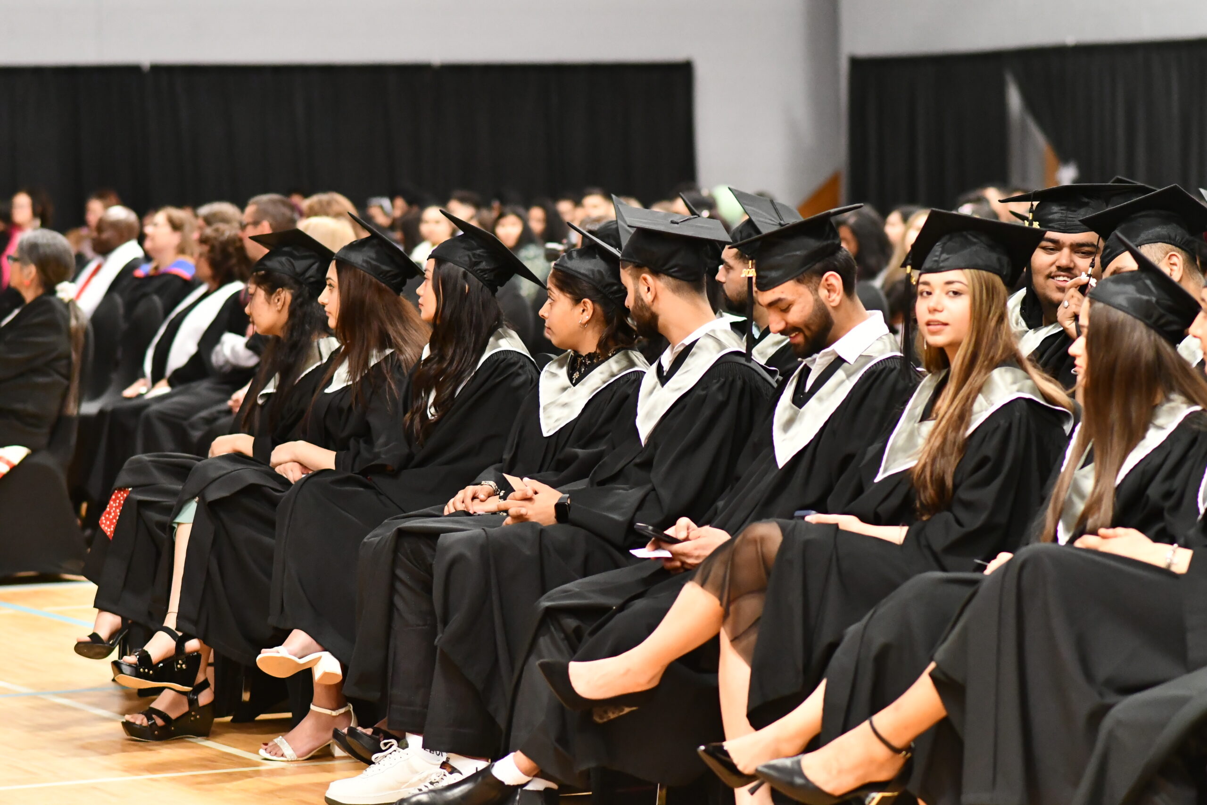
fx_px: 4258
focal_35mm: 127
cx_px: 604
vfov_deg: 10.8
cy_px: 402
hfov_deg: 16.1
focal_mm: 85
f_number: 2.8
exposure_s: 1/125
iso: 5000
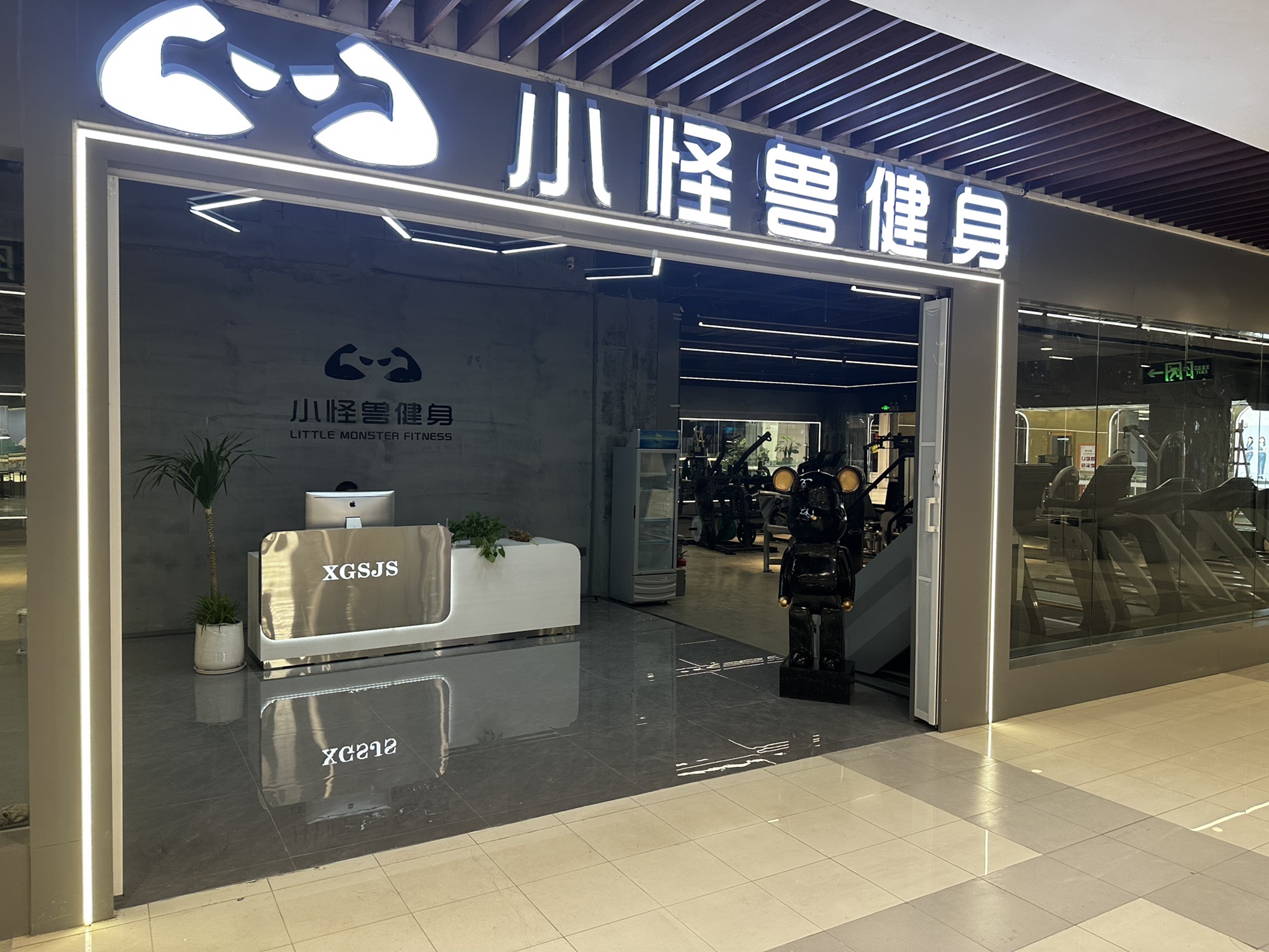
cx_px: 634
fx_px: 880
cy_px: 476
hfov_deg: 71.6
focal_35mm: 24
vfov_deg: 56.8
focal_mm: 6.86
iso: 125
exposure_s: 1/50
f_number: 1.78
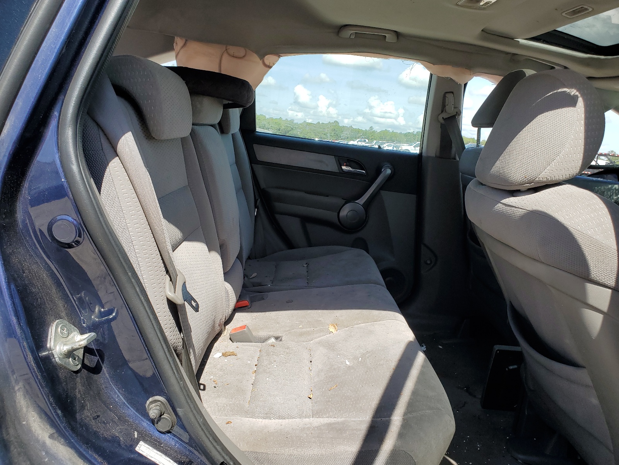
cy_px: 232
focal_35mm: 26
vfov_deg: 53.1
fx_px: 465
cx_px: 310
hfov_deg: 67.3
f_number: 1.5
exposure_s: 1/625
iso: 50
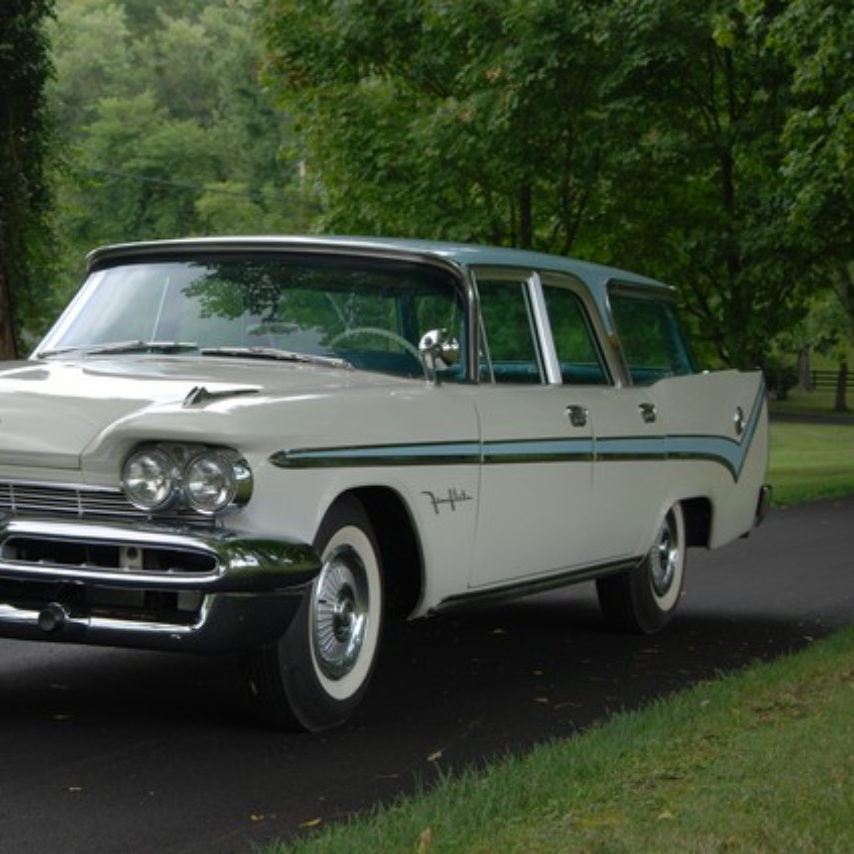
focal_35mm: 87
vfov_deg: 20.0
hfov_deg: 19.9
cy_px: 429
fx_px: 2418
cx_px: 236
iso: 100
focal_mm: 45
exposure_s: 1/125
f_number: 5.6
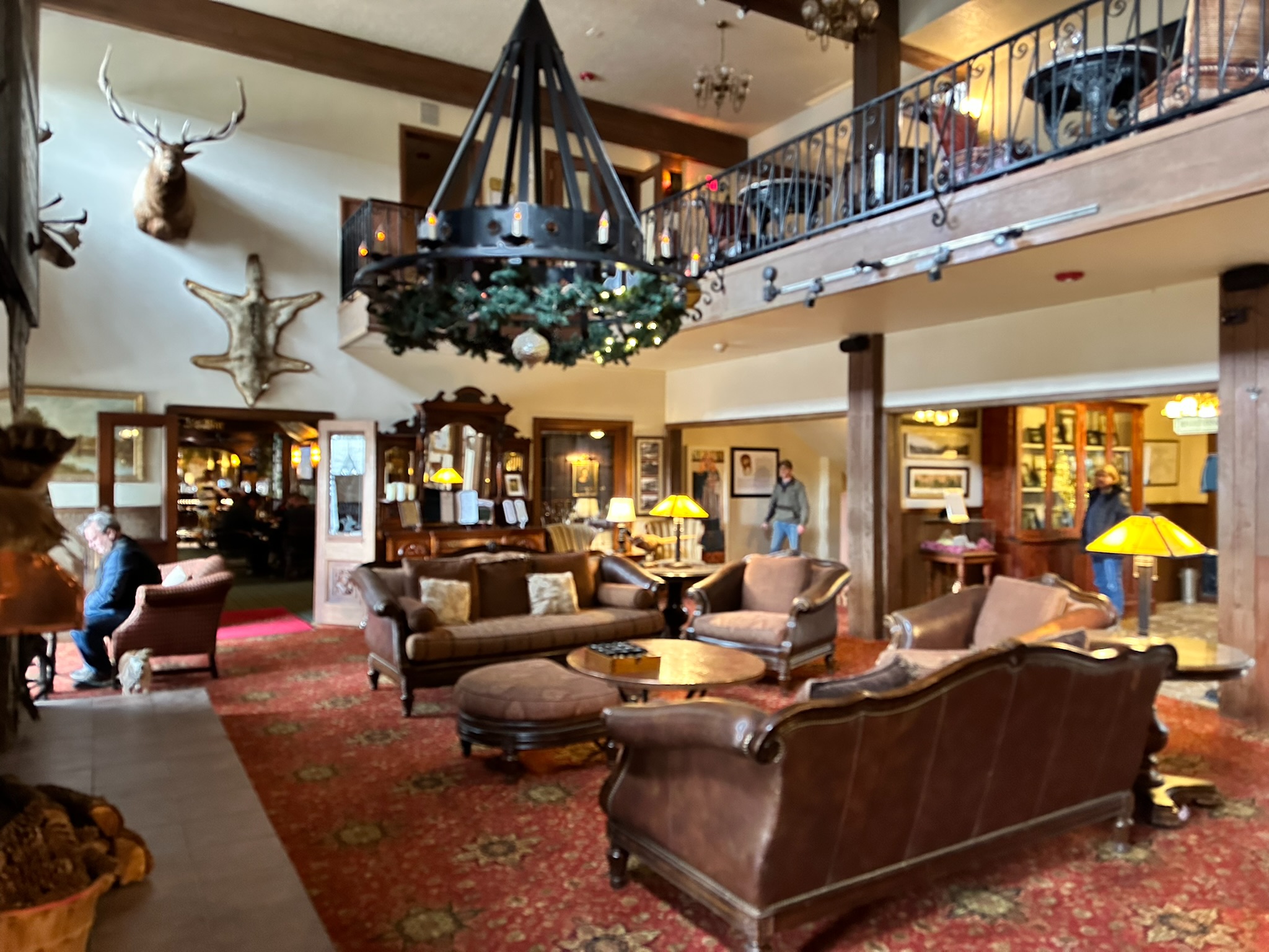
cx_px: 634
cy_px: 476
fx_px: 880
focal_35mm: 24
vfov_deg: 56.8
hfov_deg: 71.6
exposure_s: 1/60
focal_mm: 6.86
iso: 800
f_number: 1.78
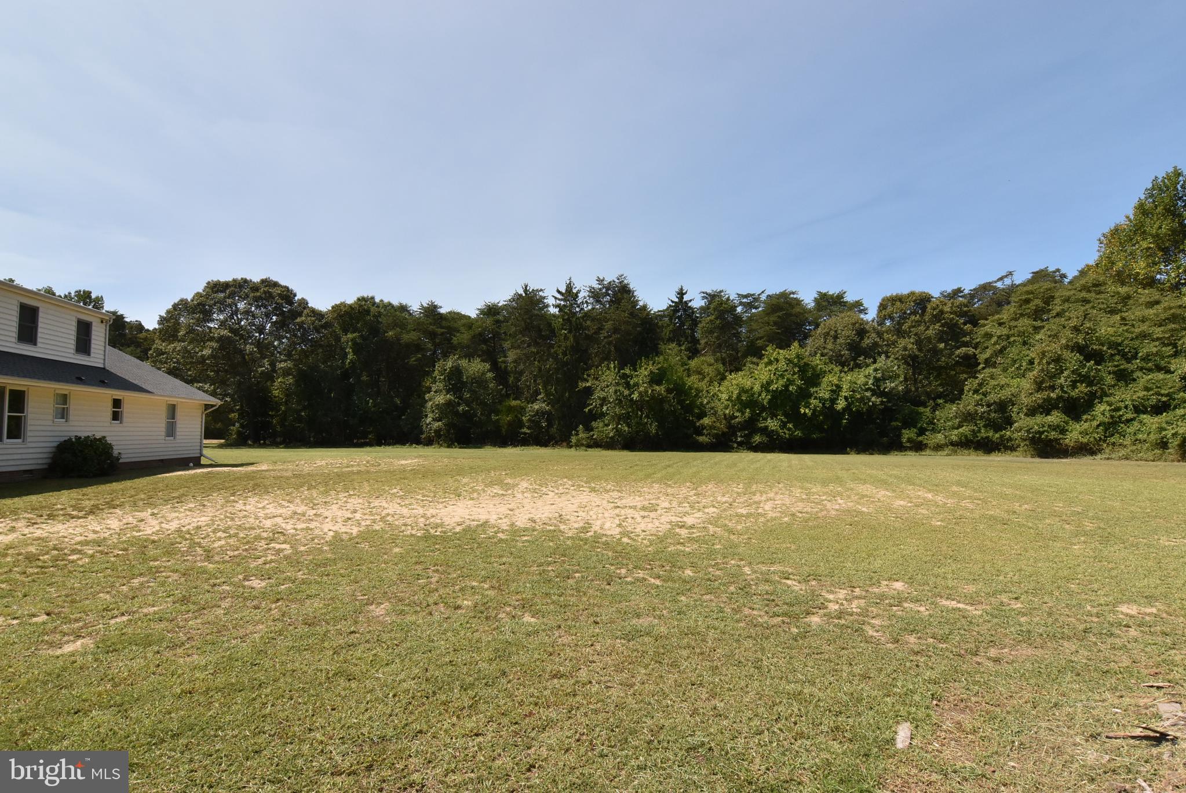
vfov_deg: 67.5
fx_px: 593
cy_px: 396
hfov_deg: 90.0
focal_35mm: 18
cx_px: 593
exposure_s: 1/800
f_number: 14
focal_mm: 12
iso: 800
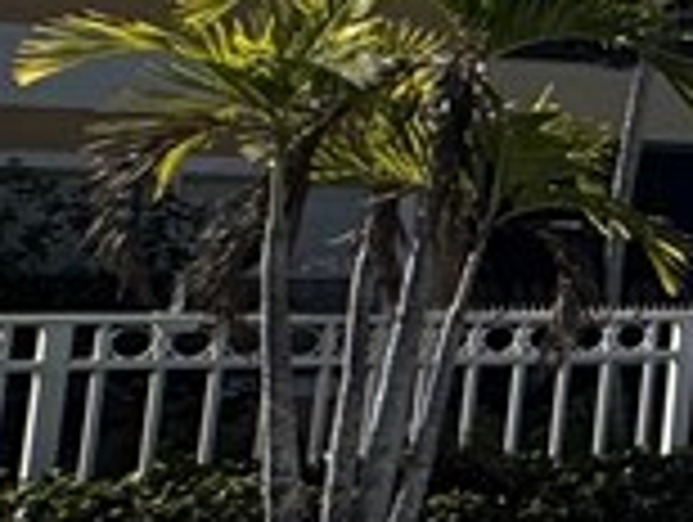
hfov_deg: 10.7
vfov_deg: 15.8
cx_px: 2218
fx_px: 1865
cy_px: 112
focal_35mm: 93
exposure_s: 1/2770
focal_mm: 2.22
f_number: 2.2
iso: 50
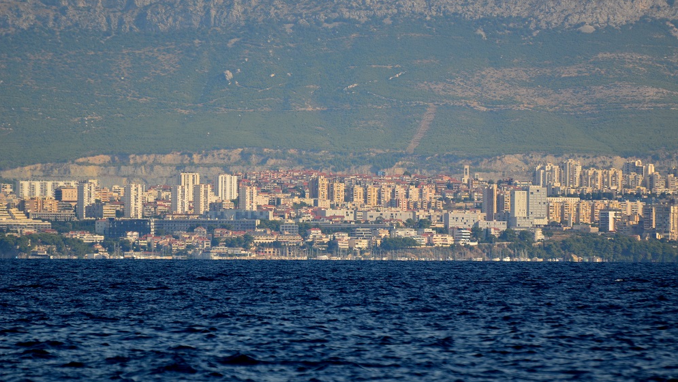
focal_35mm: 472
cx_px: 340
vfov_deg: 2.6
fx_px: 8487
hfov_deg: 4.6
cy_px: 185
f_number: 5.6
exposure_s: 1/2000
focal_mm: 300
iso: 400
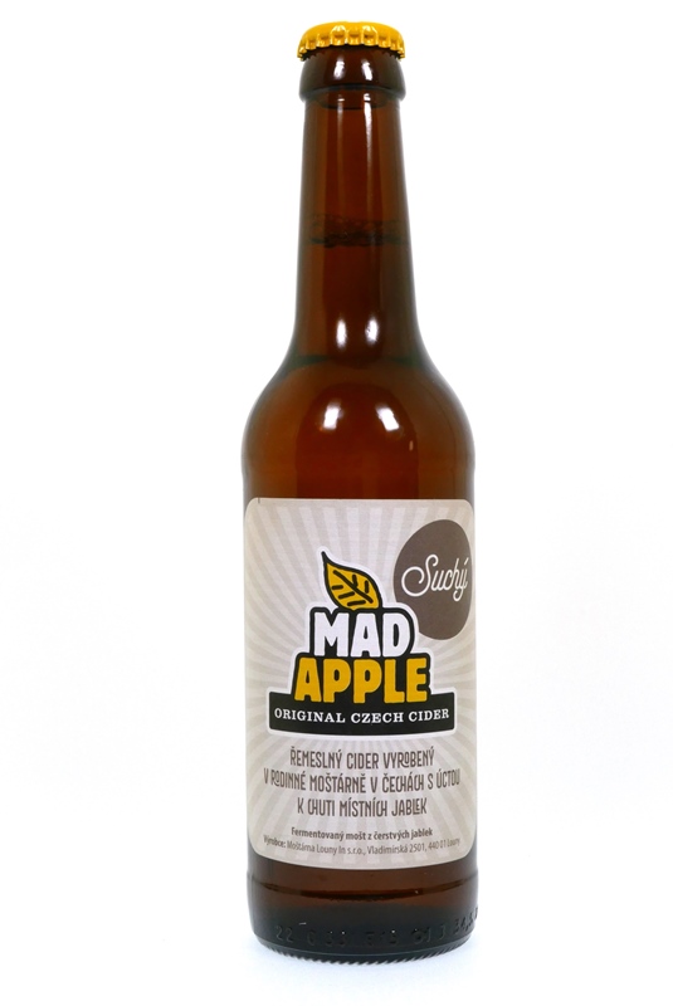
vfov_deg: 33.4
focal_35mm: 60
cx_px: 336
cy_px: 503
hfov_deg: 22.7
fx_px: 1679
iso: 800
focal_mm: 27.2
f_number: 16
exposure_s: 1/60
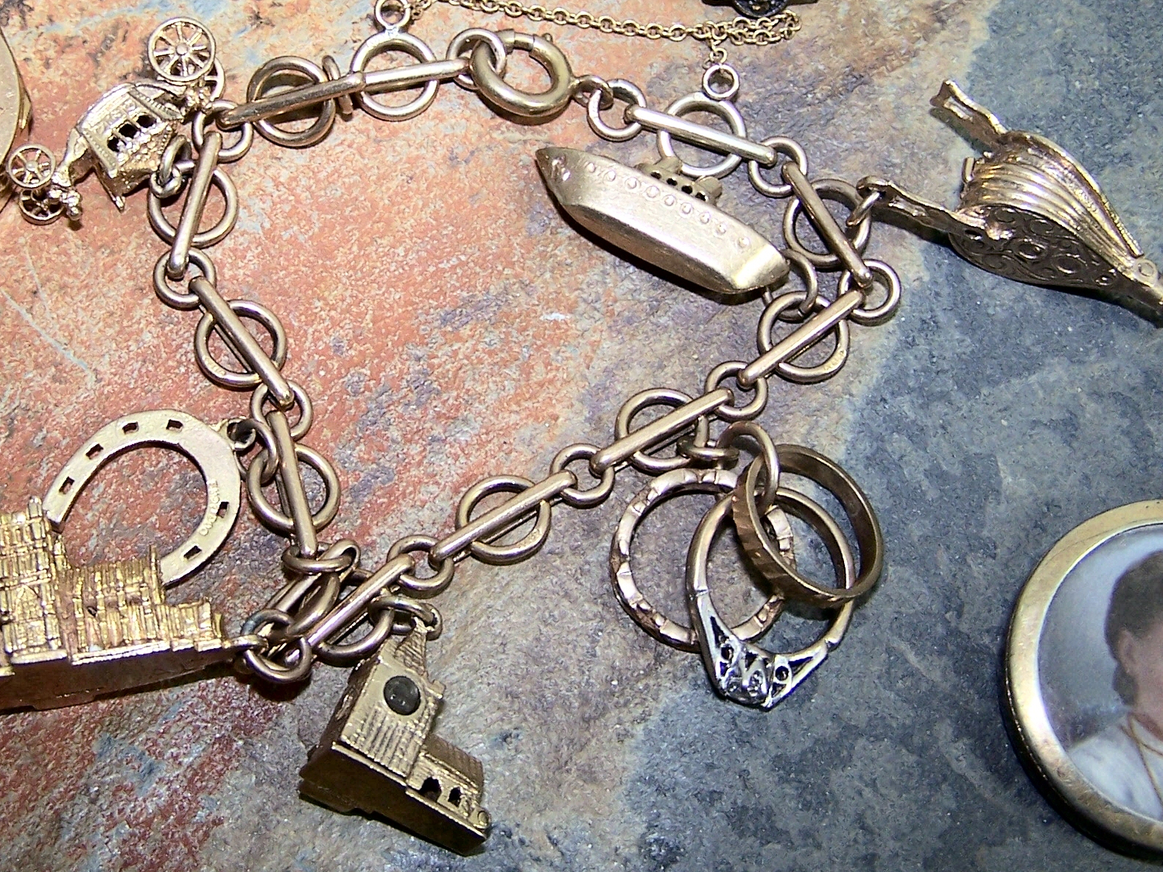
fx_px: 2083
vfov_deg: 23.6
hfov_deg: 31.1
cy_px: 309
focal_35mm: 62
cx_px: 435
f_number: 2.8
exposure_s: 1/60
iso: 80
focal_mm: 6.3
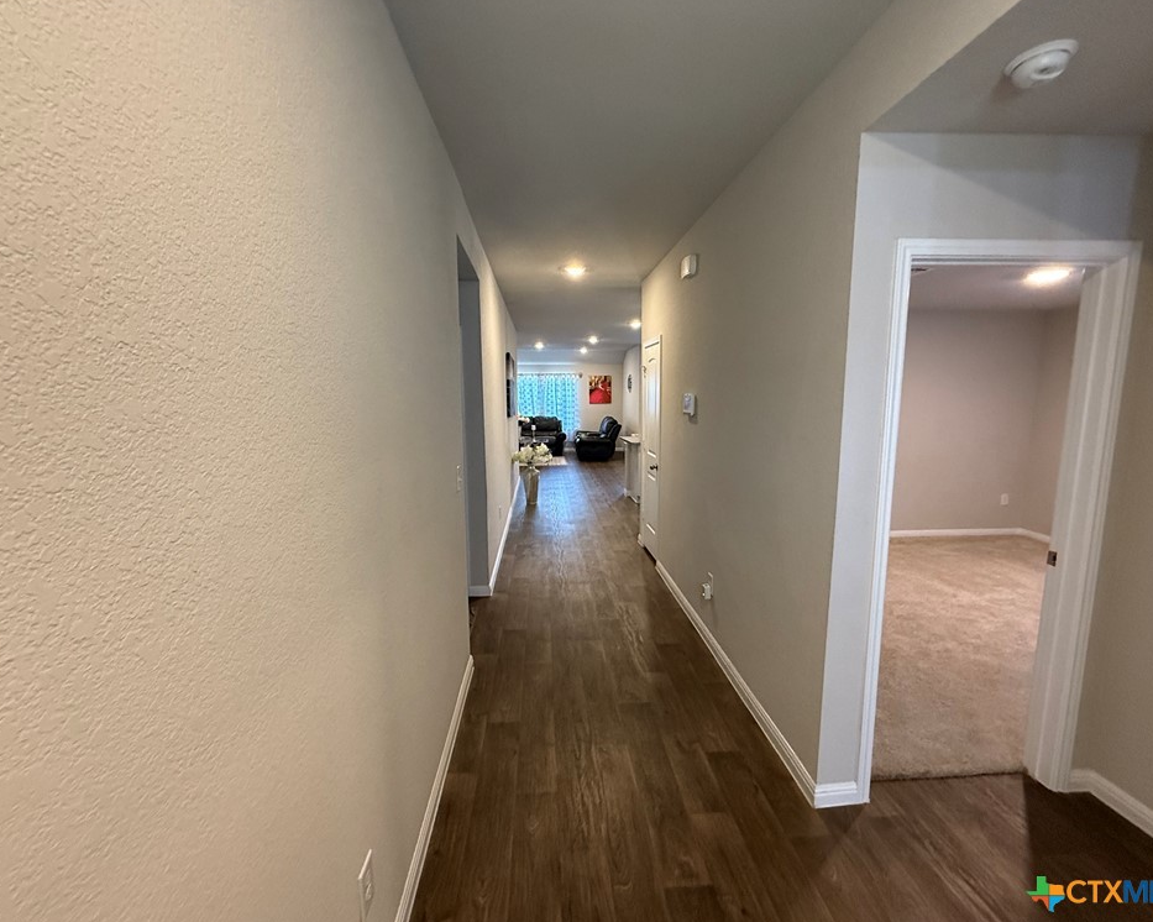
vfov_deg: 84.0
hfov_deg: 96.8
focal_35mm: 15
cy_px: 462
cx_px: 575
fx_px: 512
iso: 640
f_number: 2.2
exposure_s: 1/120
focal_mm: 2.22
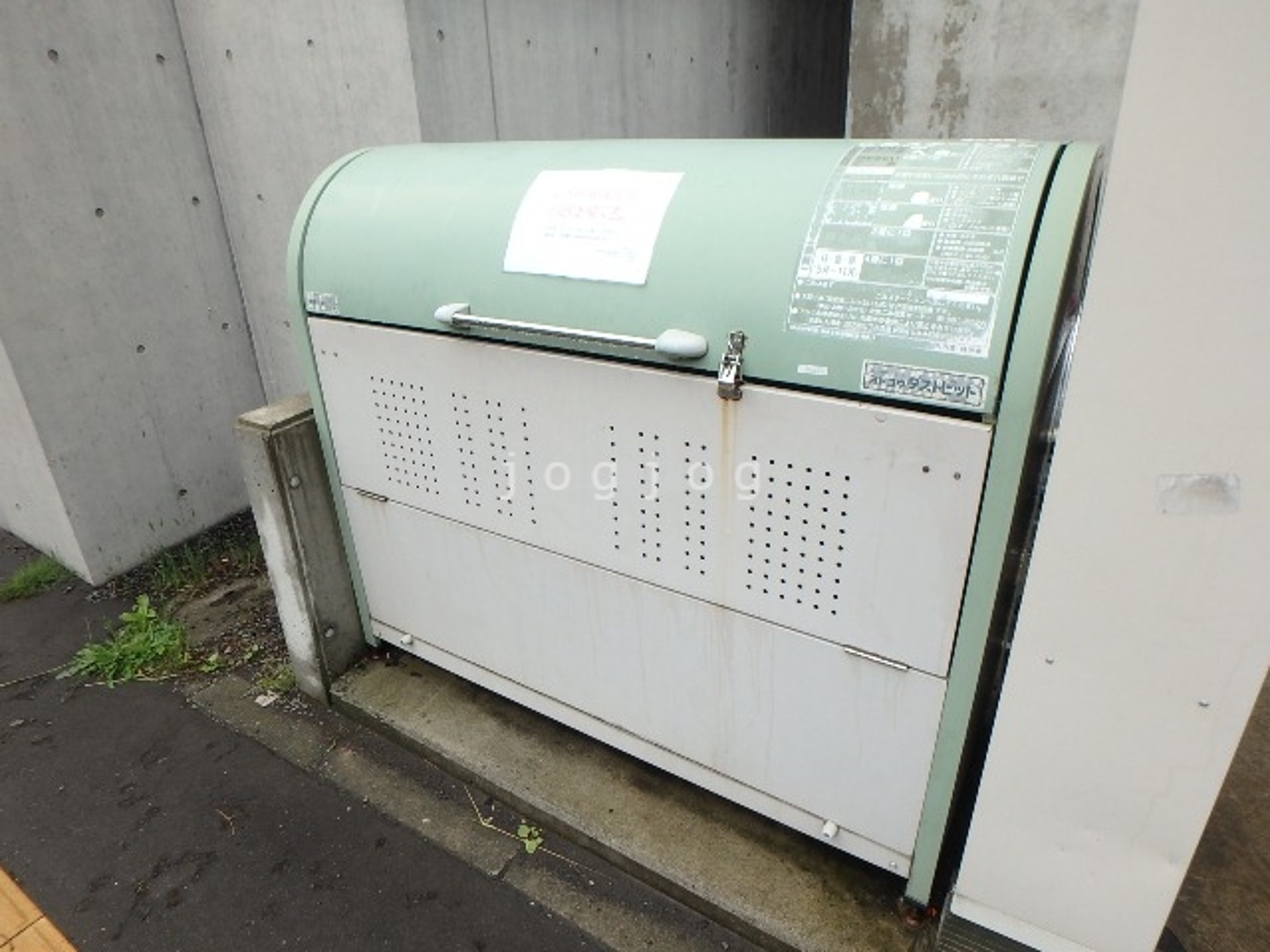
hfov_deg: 79.0
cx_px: 635
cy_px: 476
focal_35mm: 21
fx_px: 770
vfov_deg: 63.4
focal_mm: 3.7
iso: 125
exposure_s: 1/320
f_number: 3.5
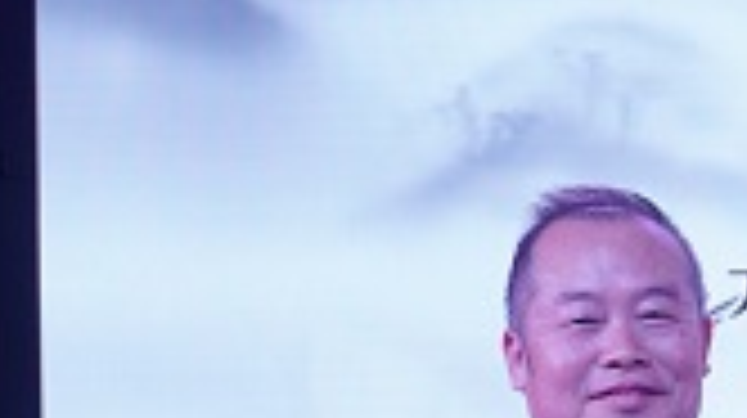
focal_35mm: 146
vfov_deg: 8.2
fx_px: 2891
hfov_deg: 12.9
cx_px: 1485
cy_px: 458
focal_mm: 23
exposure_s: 1/40
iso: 100
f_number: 4
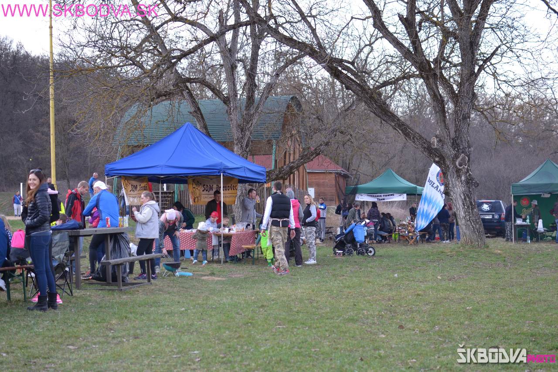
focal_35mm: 52
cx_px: 279
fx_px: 814
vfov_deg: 25.7
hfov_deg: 37.9
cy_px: 186
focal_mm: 35
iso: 100
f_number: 2.8
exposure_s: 1/160
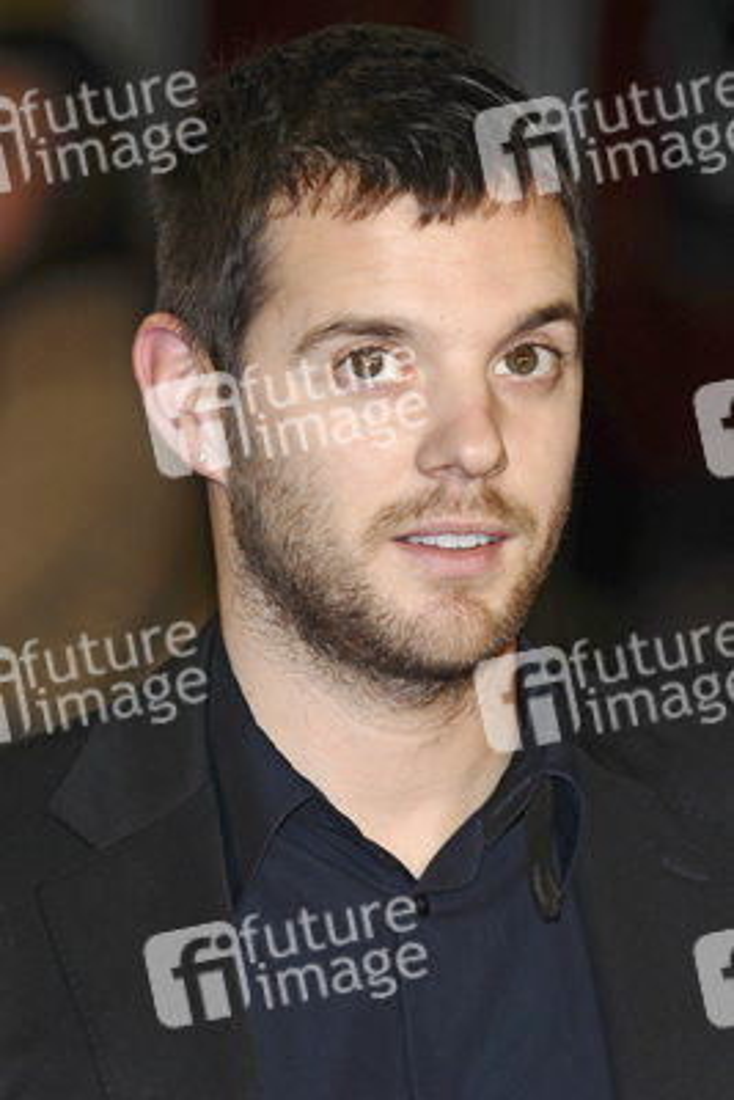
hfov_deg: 5.2
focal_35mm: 262
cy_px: 550
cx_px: 367
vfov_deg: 7.8
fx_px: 8021
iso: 320
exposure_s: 1/200
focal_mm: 175
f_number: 4.5
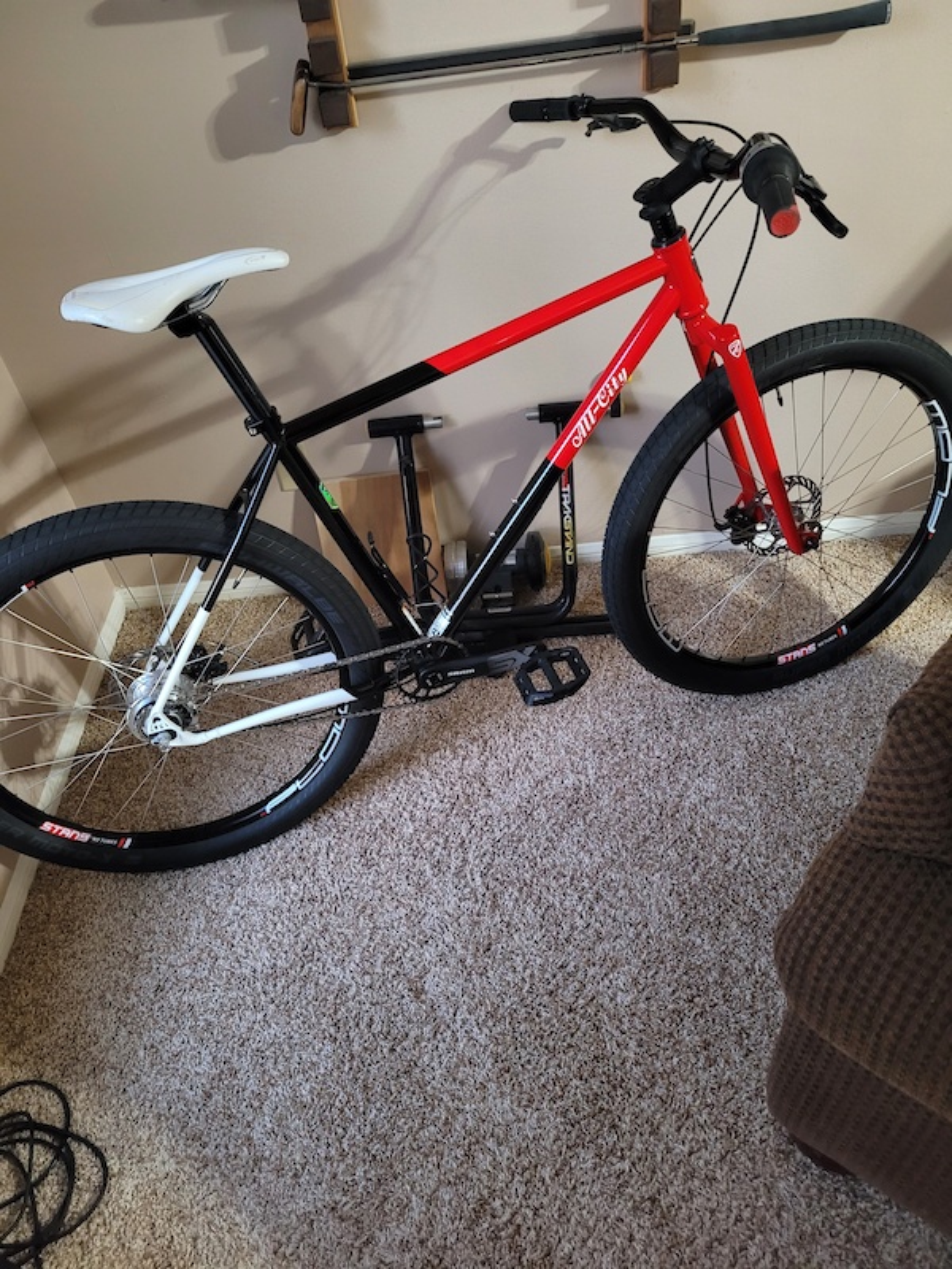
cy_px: 634
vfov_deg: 67.3
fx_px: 953
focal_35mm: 26
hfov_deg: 53.1
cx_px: 476
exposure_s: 1/24
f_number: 1.8
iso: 1000
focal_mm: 5.4
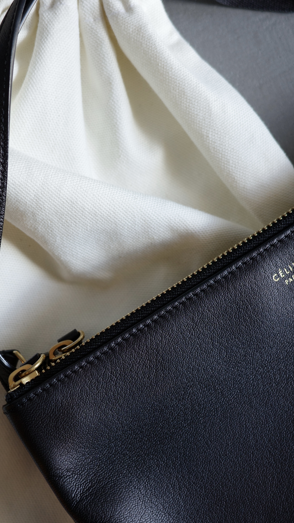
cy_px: 367
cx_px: 126
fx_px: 901
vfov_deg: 32.0
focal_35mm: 65
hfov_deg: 18.5
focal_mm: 26
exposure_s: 1/60
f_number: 2.8
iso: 200
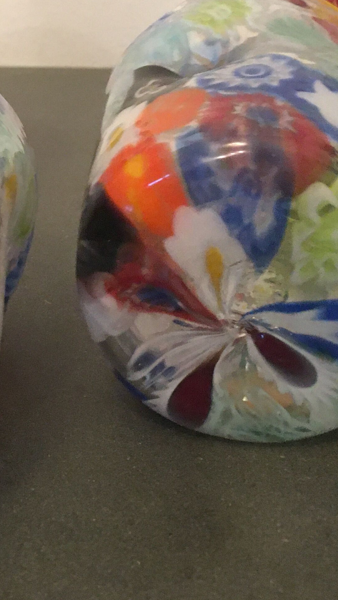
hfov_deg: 18.1
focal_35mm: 66
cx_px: 72
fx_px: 1051
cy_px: 159
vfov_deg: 31.4
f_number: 2.2
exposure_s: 1/25
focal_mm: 4.15
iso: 250
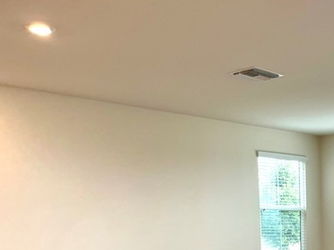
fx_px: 598
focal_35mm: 62
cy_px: 294
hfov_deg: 28.9
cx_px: 345
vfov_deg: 22.0
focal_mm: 5.1
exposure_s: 1/120
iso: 40
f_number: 1.6
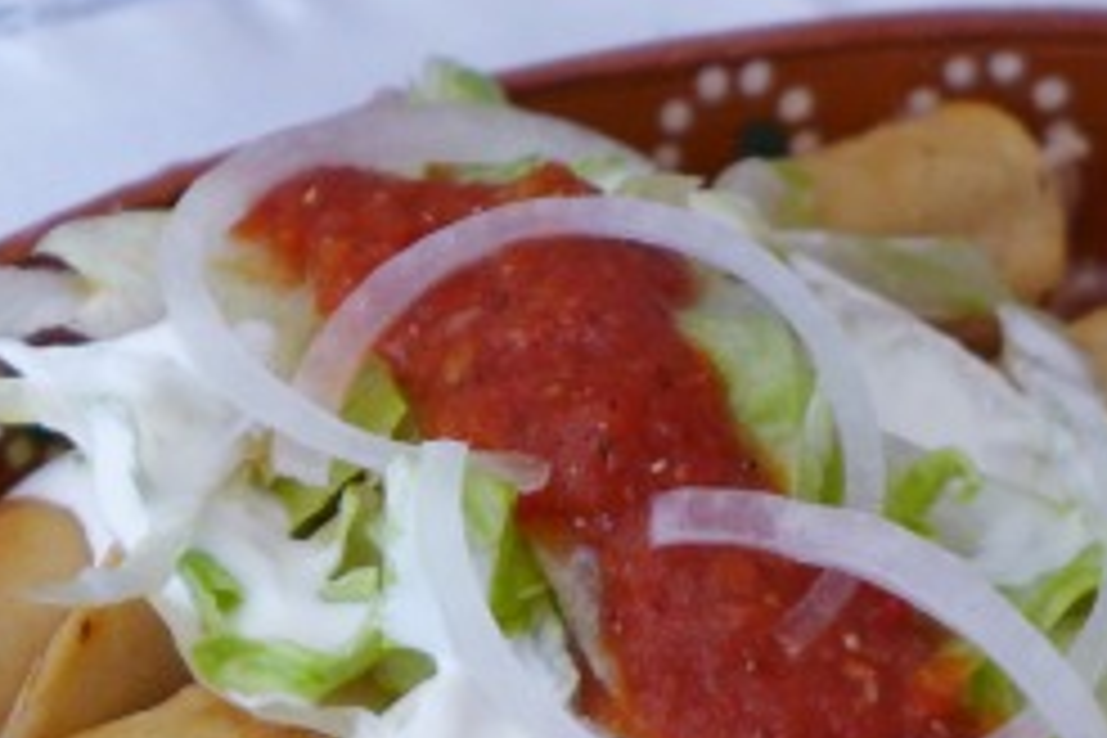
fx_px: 5258
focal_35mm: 171
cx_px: 248
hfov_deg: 12.0
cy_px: 891
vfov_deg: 8.0
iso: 250
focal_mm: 13.7
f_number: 2.1
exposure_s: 1/100
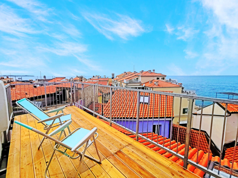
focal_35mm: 16
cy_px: 89
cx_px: 119
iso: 50
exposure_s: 1/1385
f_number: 2.2
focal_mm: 2.35
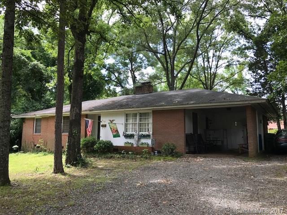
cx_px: 144
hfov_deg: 63.4
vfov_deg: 49.7
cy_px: 108
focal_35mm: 28
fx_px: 232
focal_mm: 3.99
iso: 20
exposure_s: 1/361
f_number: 1.8
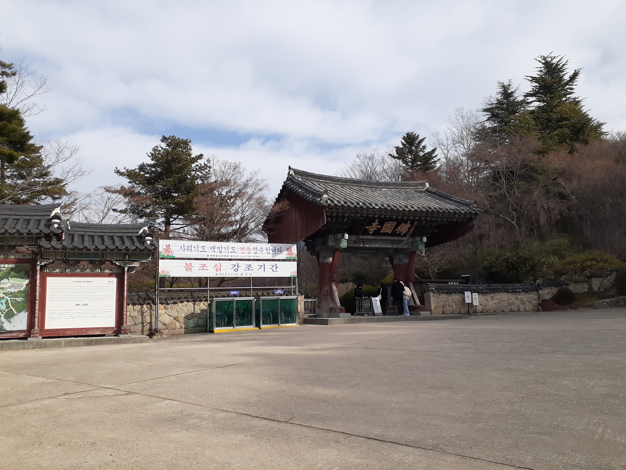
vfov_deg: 51.4
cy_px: 235
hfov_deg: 65.3
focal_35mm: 27
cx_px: 313
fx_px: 488
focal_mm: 3.6
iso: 40
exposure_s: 1/1348
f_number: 1.9
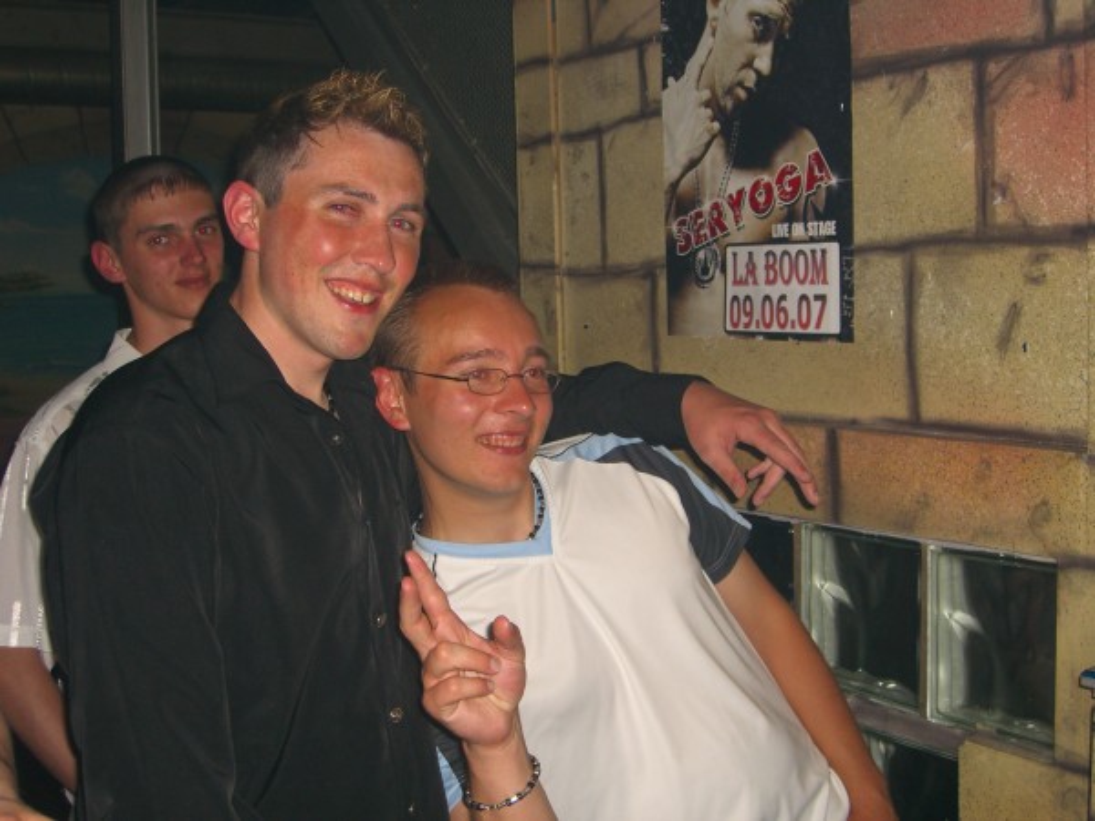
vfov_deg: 31.5
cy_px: 410
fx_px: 1455
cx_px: 548
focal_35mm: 46
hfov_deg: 41.2
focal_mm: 9.5
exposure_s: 1/60
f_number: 3.1
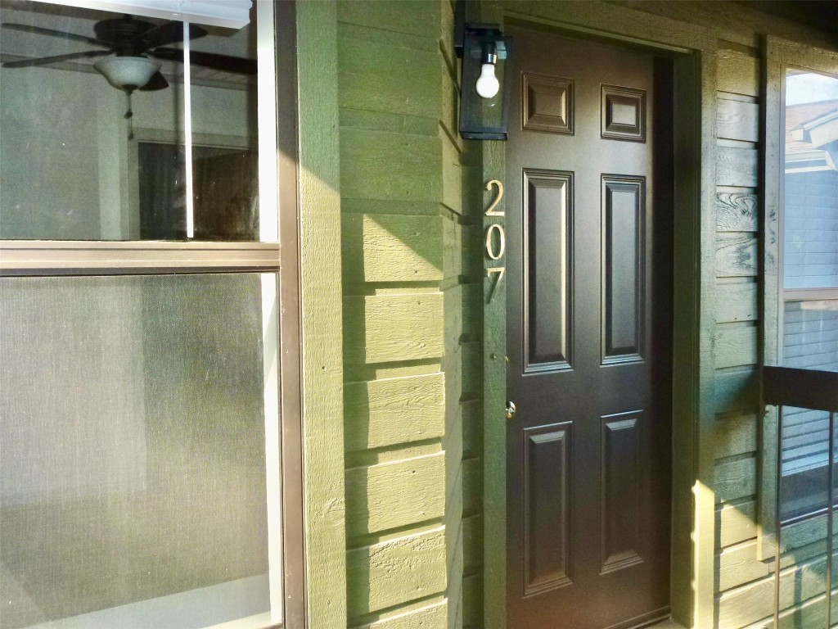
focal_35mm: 36
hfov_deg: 51.4
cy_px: 314
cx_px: 419
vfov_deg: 39.7
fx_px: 872
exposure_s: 1/60
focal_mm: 6.4
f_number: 3.7
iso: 250
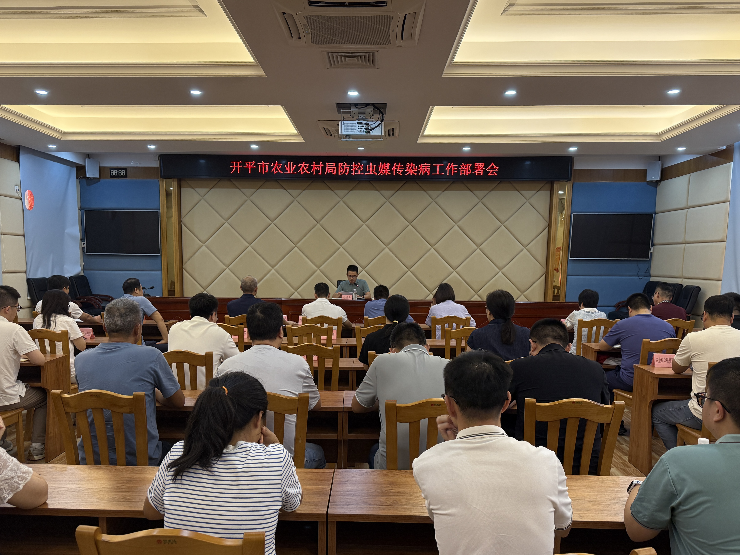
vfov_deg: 56.8
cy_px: 278
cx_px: 370
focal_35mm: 24
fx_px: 513
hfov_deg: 71.6
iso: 250
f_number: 1.78
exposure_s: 1/100
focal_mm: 6.76
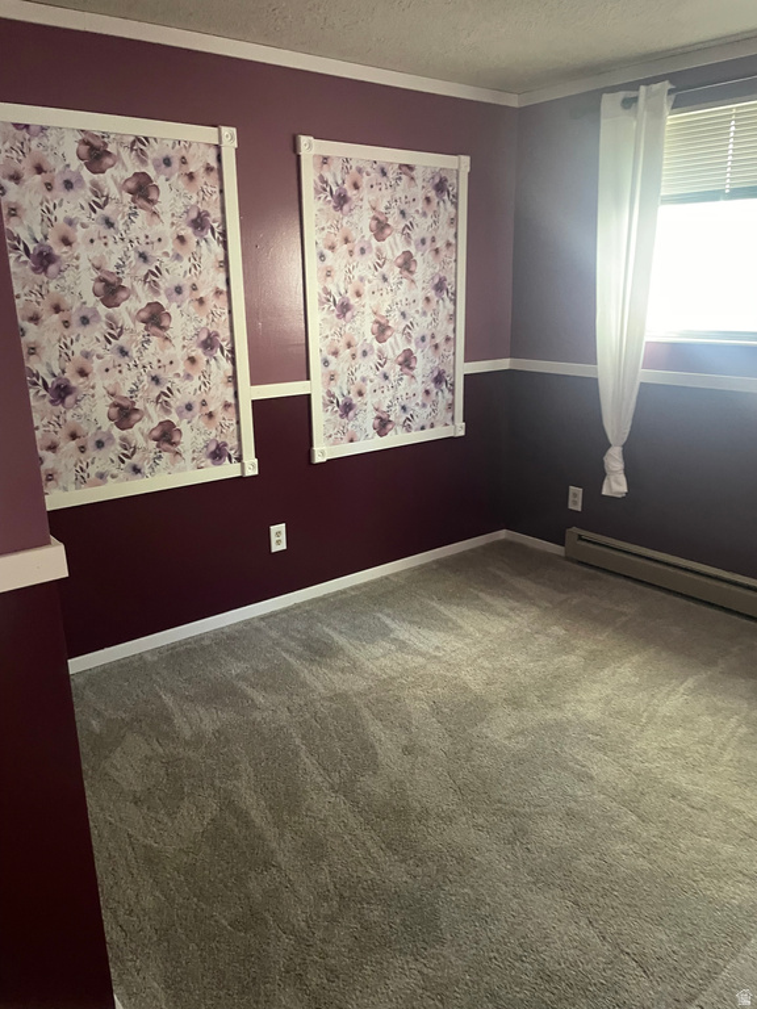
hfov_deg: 53.1
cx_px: 378
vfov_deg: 67.3
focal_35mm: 26
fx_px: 758
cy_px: 504
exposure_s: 1/30
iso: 500
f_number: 1.6
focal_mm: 4.2
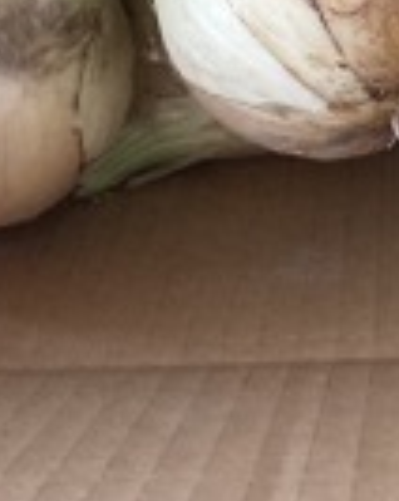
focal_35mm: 99
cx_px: 309
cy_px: -132
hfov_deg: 15.4
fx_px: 1465
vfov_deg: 18.2
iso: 400
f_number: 1.8
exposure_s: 1/40
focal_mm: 3.99
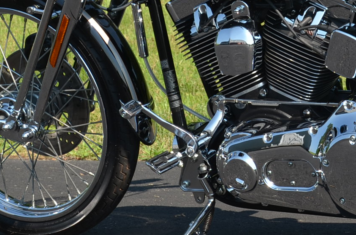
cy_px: -14
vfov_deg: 6.0
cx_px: 336
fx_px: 2250
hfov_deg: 9.0
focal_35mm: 228
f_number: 8
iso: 160
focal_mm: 52
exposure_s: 1/250
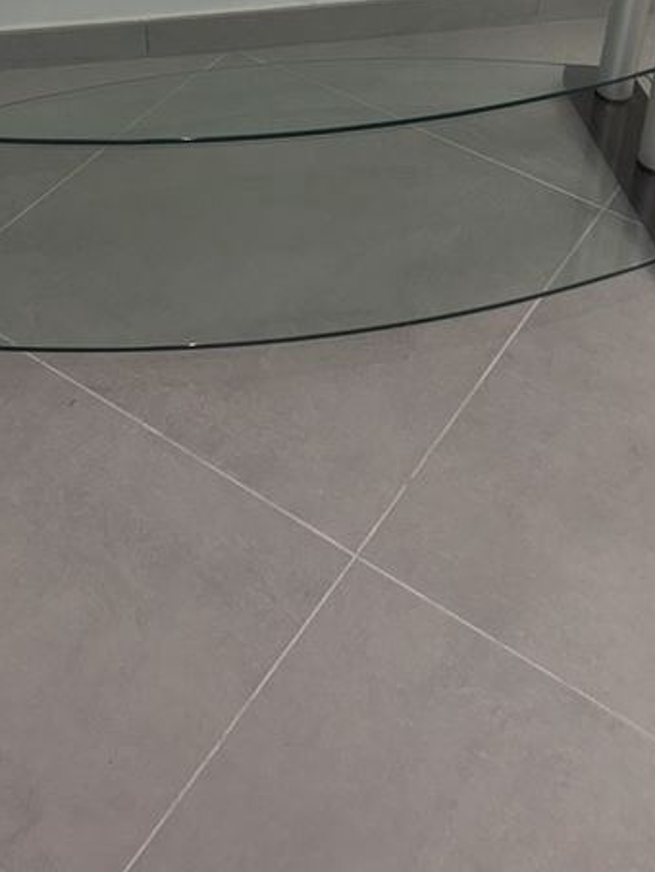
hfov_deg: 27.5
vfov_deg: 32.8
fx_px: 1337
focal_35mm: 53
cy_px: -29
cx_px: 287
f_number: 1.78
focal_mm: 6.76
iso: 64
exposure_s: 1/28
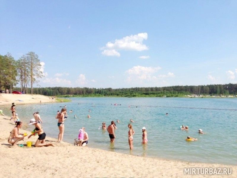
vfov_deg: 42.9
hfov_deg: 55.4
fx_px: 226
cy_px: 89
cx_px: 118
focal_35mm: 33
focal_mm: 4.13
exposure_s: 1/2008
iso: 50
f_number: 2.4
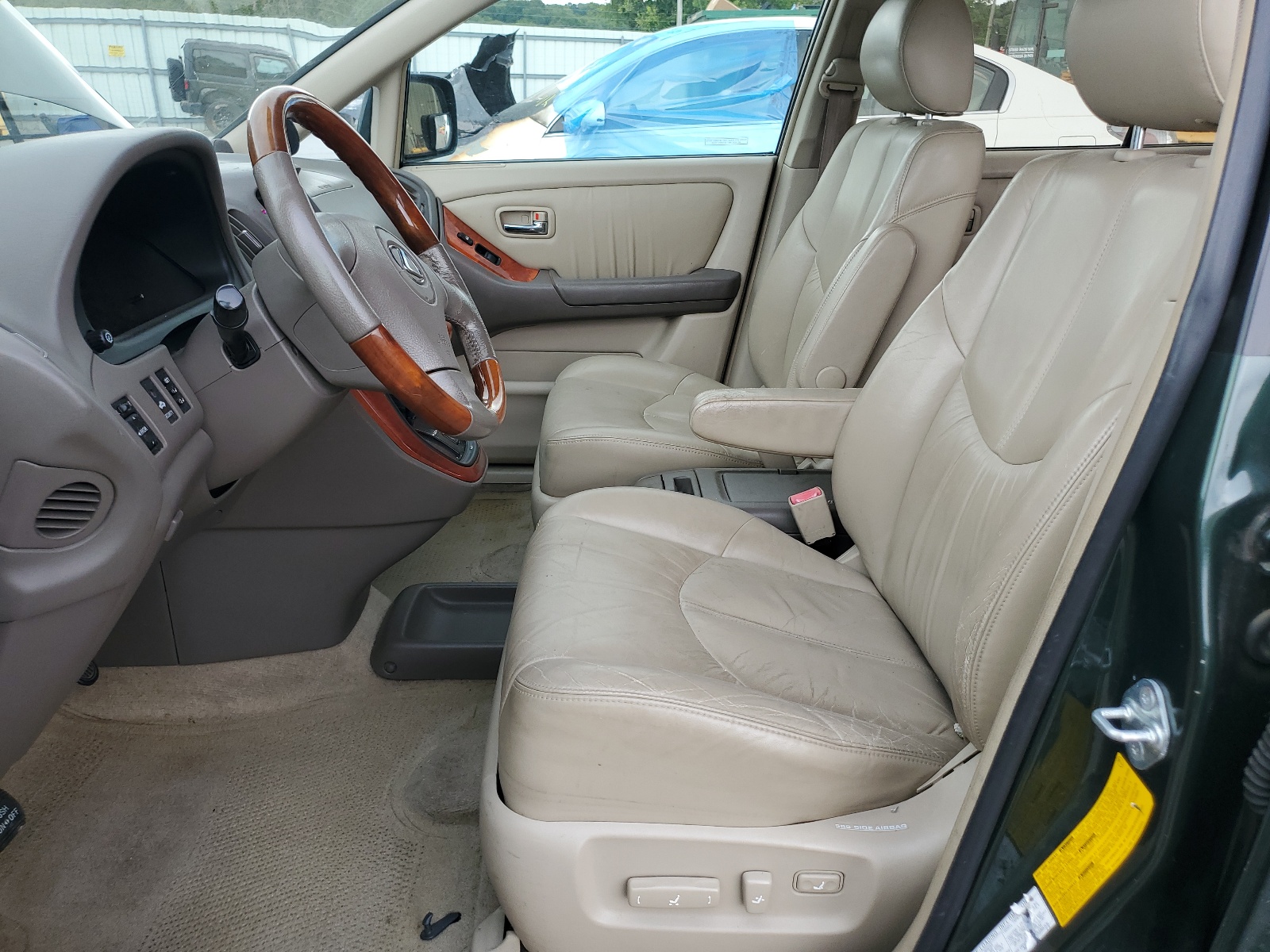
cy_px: 476
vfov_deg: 53.1
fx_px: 954
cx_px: 635
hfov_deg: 67.3
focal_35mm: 26
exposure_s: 1/217
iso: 50
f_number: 1.5
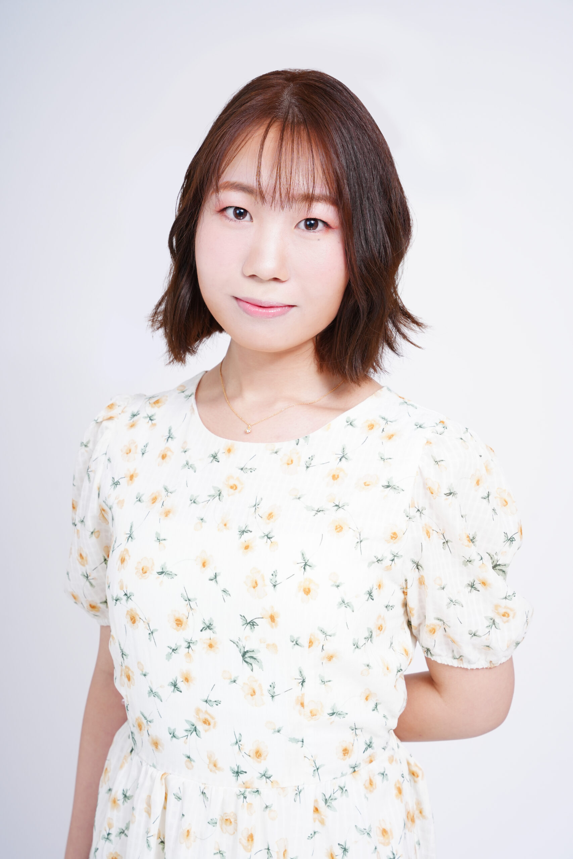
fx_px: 1461
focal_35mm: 61
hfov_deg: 22.2
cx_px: 286
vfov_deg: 32.8
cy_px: 430
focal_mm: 61.2
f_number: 8
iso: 400
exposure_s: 1/160
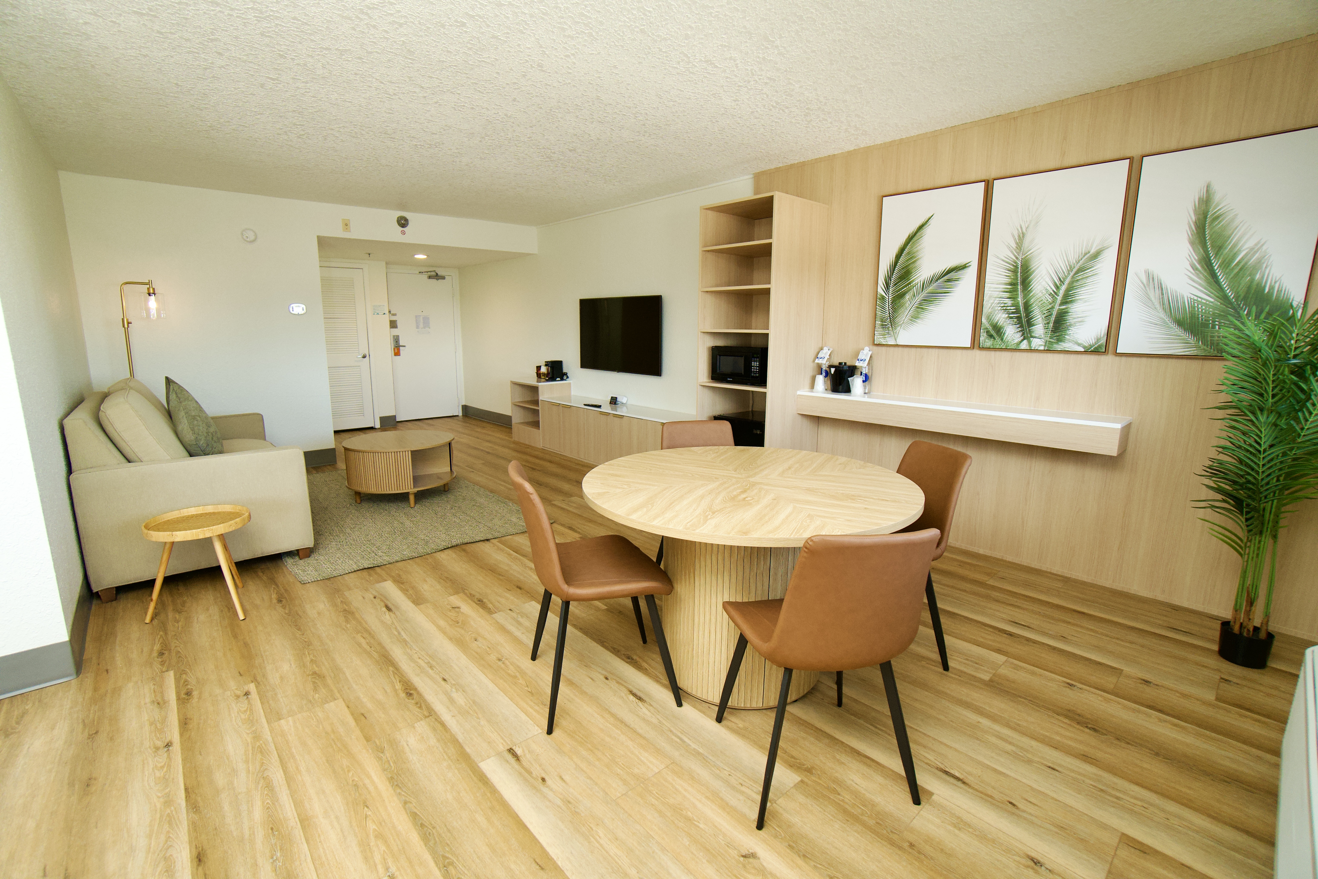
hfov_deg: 100.4
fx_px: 549
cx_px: 659
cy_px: 440
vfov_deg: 77.3
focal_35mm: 15
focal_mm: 10
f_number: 4
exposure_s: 1/160
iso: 1250
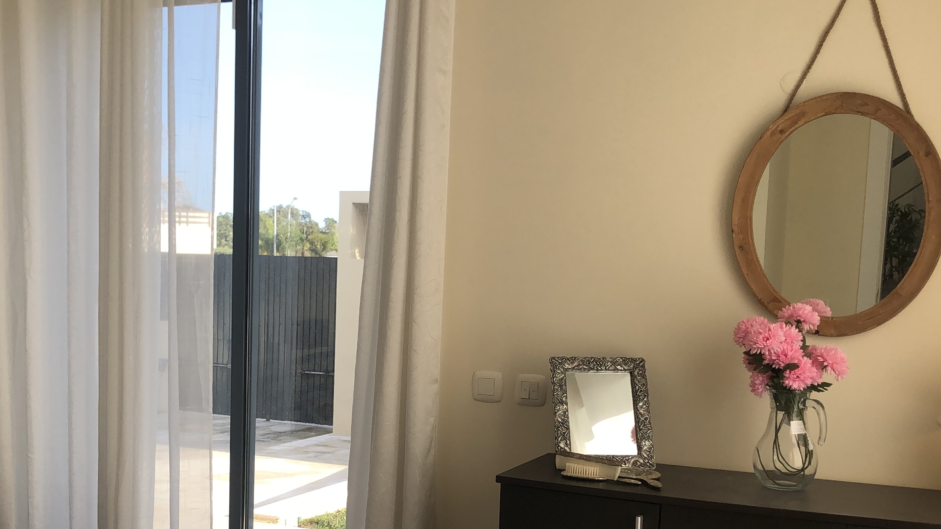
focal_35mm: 51
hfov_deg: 40.0
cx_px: 306
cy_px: 426
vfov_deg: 23.2
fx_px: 1273
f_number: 1.8
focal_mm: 4
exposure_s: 1/337
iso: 20
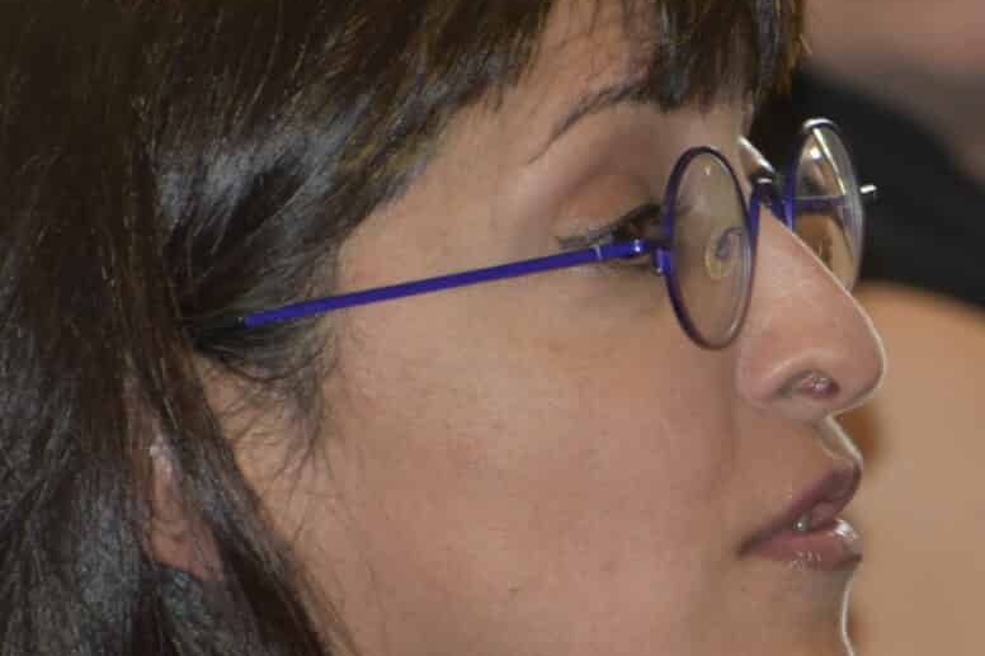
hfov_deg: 2.6
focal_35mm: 792
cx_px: 731
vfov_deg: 1.7
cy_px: 493
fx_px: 21664
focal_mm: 200
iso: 400
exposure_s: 1/60
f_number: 5.3
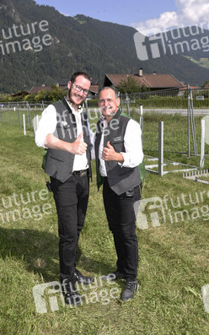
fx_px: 356
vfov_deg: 50.4
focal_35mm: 39
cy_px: 167
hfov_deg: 32.8
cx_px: 100
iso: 125
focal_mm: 38
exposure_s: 1/160
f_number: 8
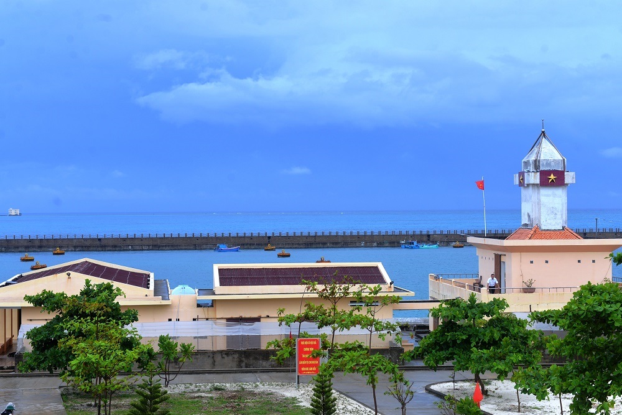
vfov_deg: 16.1
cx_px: 311
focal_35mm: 85
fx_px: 1469
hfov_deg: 23.9
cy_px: 208
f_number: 5.6
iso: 200
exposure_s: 1/500
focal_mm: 85
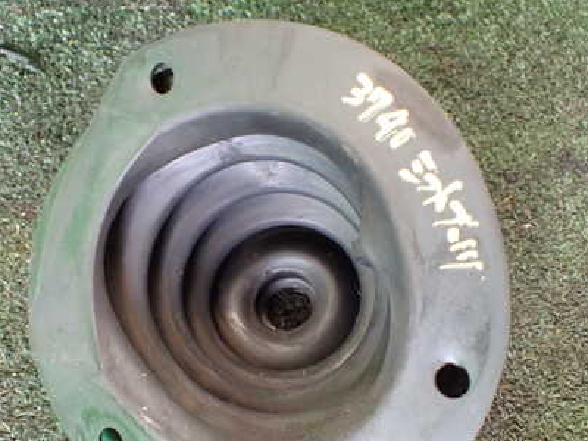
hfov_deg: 42.1
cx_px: 273
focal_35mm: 45
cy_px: 290
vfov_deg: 32.0
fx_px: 764
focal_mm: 5.4
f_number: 2.3
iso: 800
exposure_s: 1/50
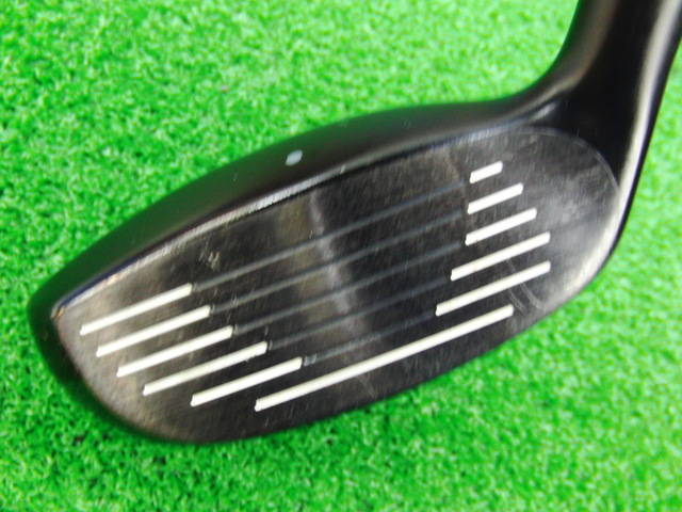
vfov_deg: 38.7
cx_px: 341
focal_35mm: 37
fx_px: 729
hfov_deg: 50.1
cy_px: 256
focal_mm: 6.42
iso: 400
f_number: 3.6
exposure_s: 1/10
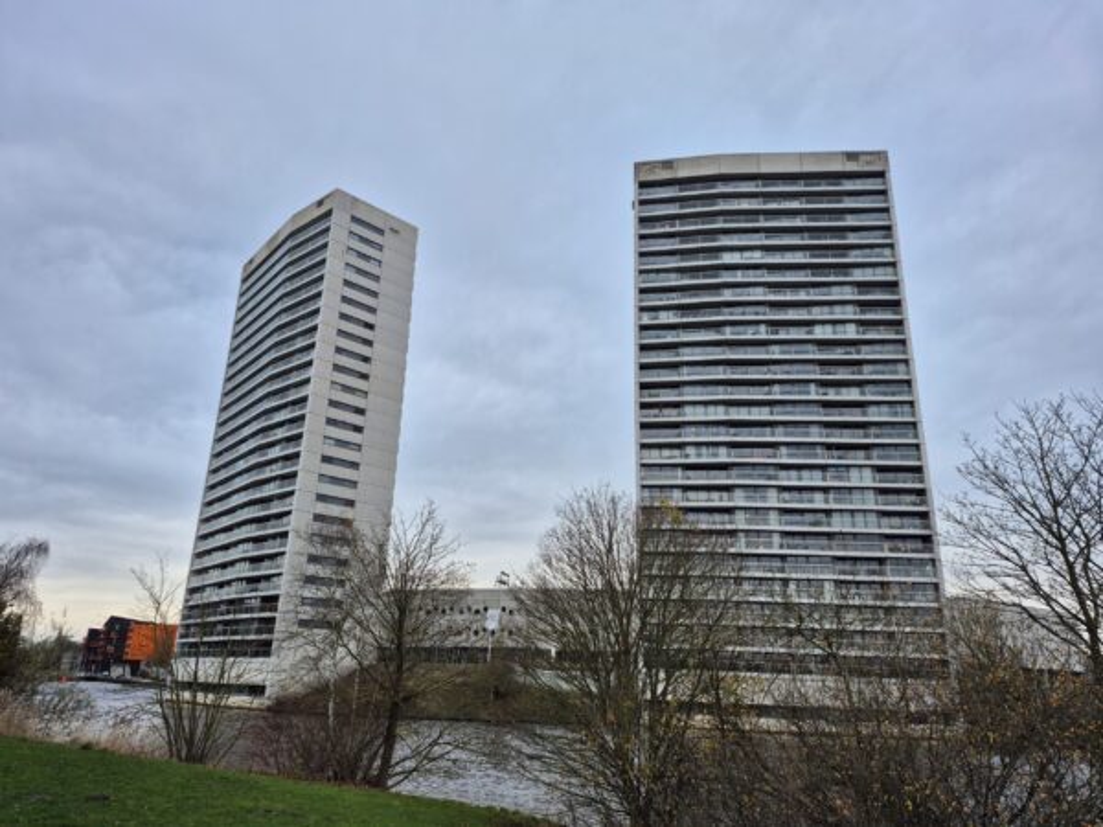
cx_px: 552
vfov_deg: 58.9
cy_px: 414
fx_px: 733
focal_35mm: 23
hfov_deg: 73.9
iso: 64
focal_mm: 5.4
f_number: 1.8
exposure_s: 1/180
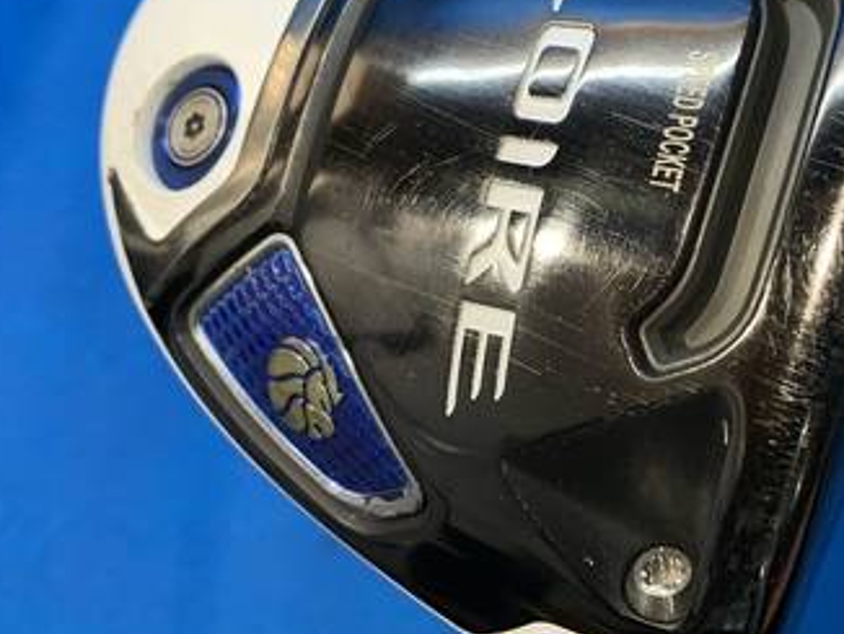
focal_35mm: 51
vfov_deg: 28.4
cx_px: 541
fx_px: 1244
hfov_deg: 37.2
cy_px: 210
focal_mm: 4.25
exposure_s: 1/60
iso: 80
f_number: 1.8
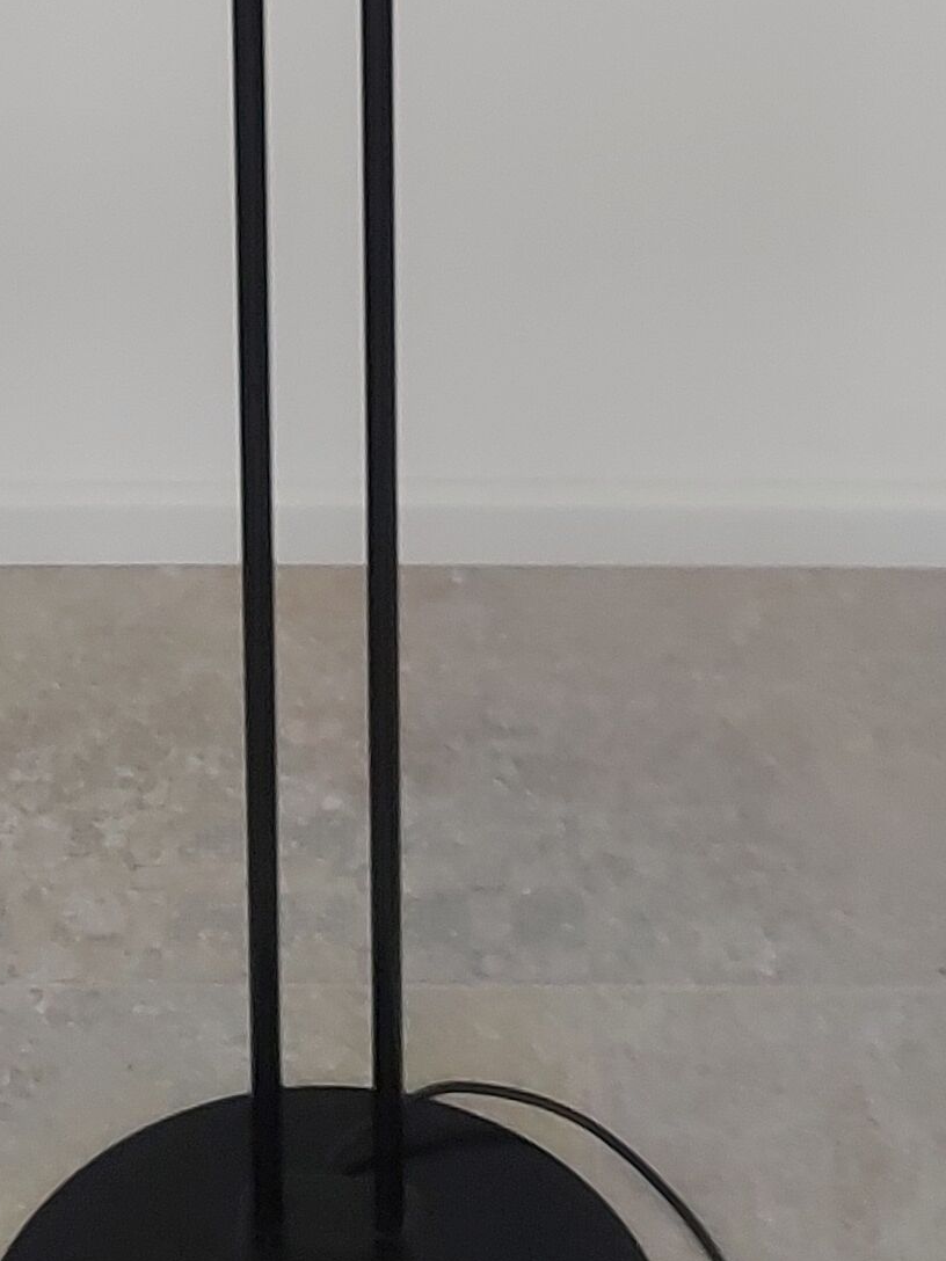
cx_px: 359
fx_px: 3717
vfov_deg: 16.9
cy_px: -774
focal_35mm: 102
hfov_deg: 14.5
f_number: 1.8
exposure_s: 1/50
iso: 80
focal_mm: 5.23
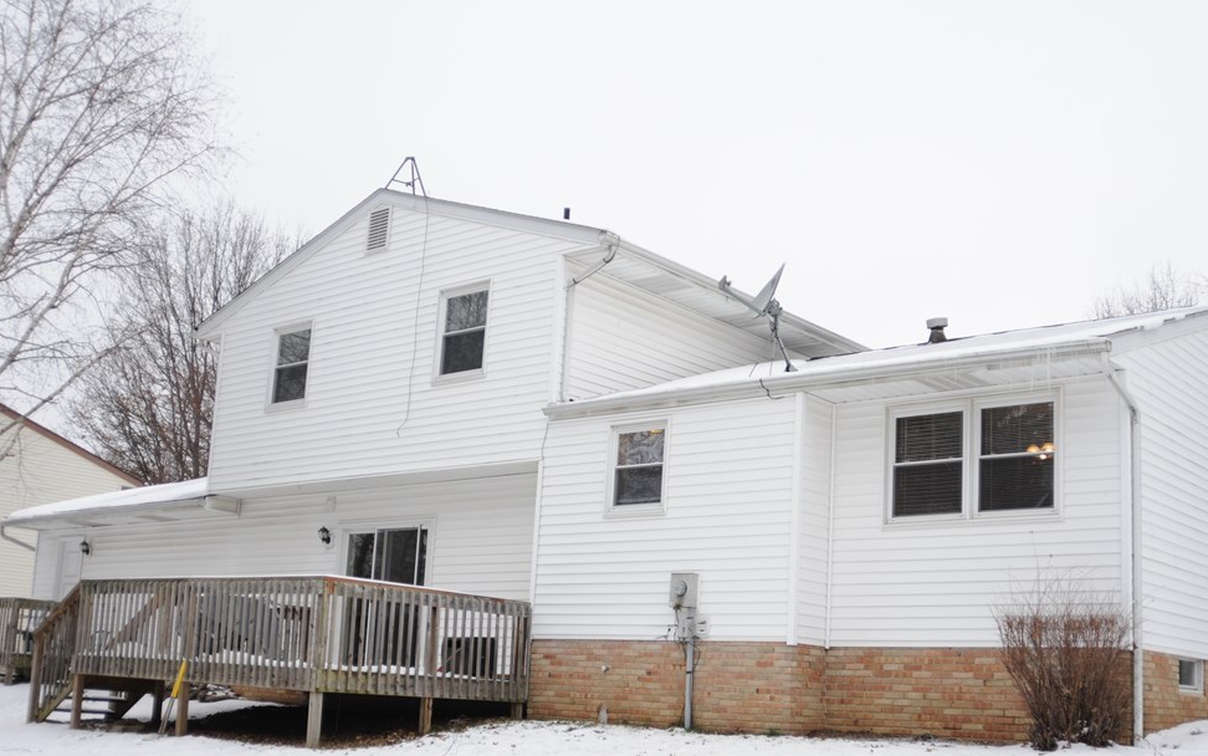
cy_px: 426
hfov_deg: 48.2
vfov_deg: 31.2
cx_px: 634
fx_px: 1350
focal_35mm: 41
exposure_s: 1/1000
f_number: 2.8
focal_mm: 24
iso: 250
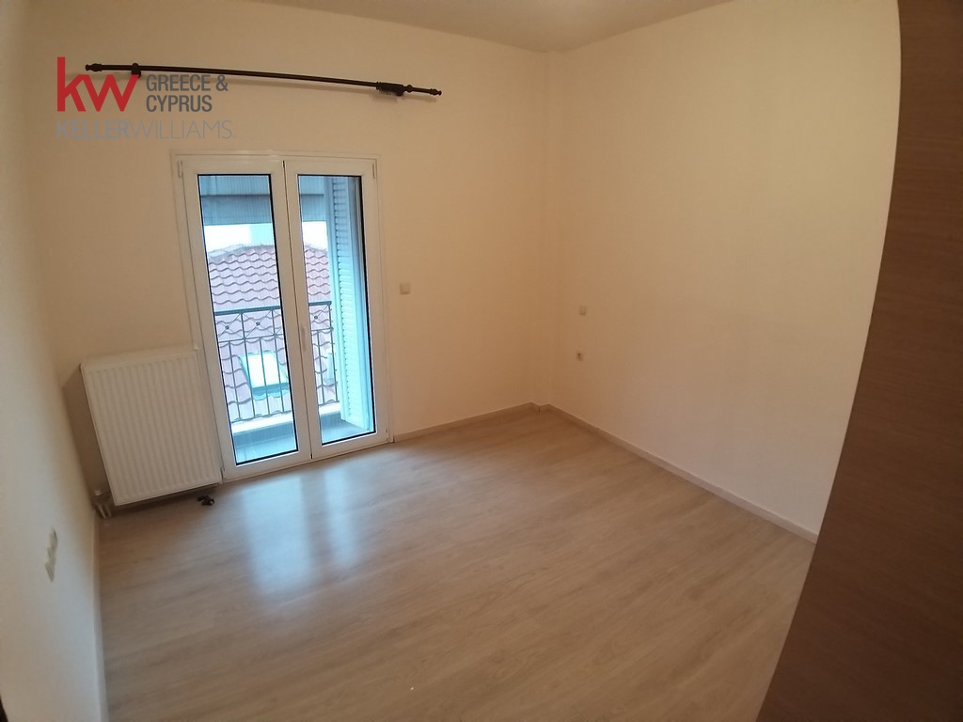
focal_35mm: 18
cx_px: 482
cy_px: 361
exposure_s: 1/33
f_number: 2.4
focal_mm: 1.87
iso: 200
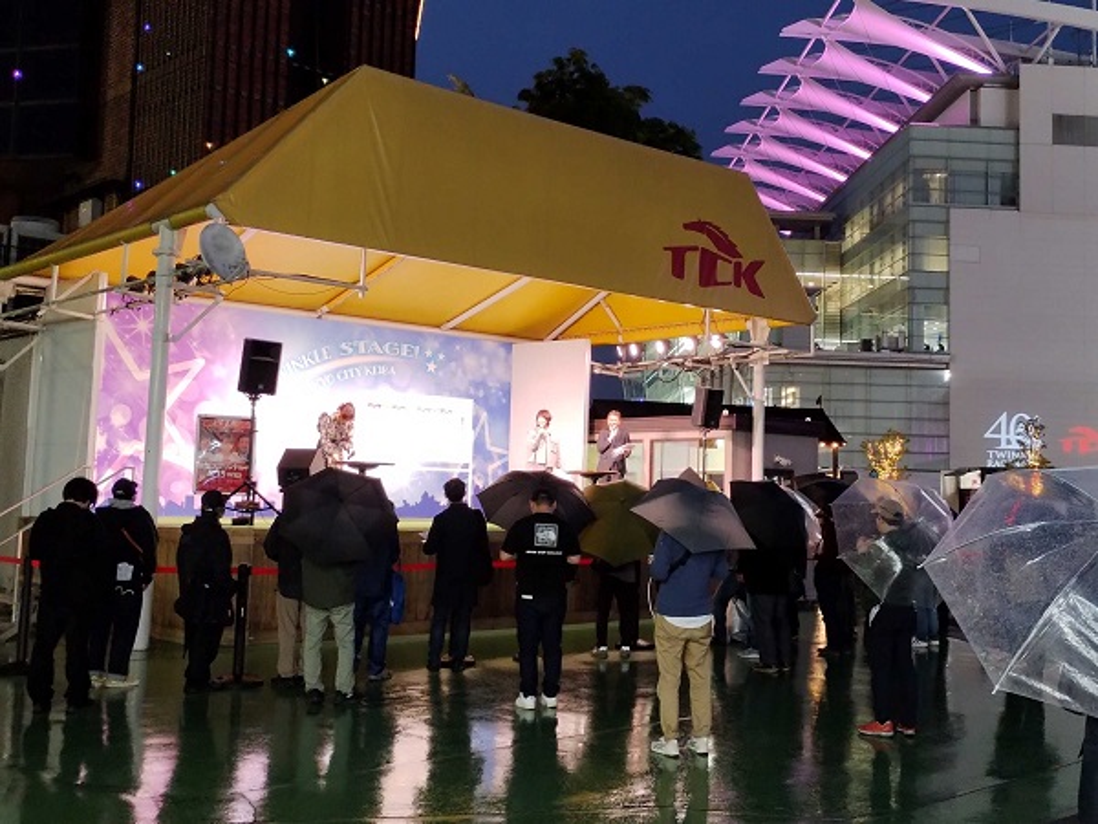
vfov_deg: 49.7
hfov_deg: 63.4
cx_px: 549
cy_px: 412
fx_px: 888
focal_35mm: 28
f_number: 1.8
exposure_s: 1/33.3
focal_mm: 4.27
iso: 988
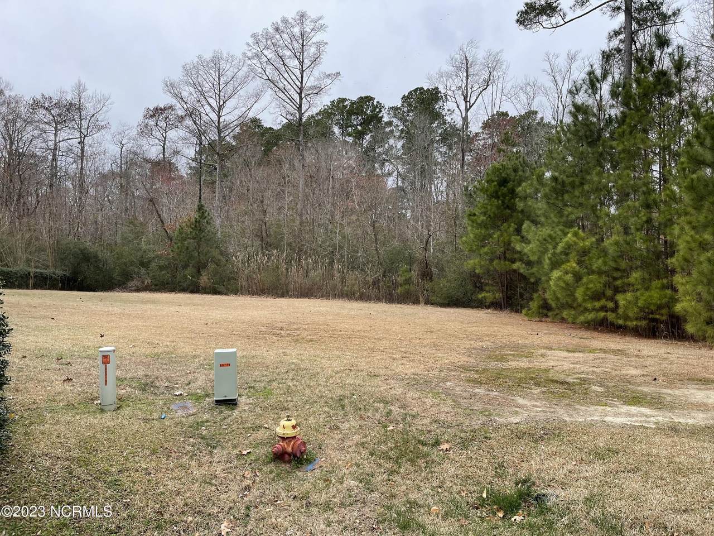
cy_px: 268
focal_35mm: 26
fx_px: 536
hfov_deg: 67.3
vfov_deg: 53.1
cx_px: 357
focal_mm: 5.1
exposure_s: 1/1200
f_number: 1.6
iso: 32
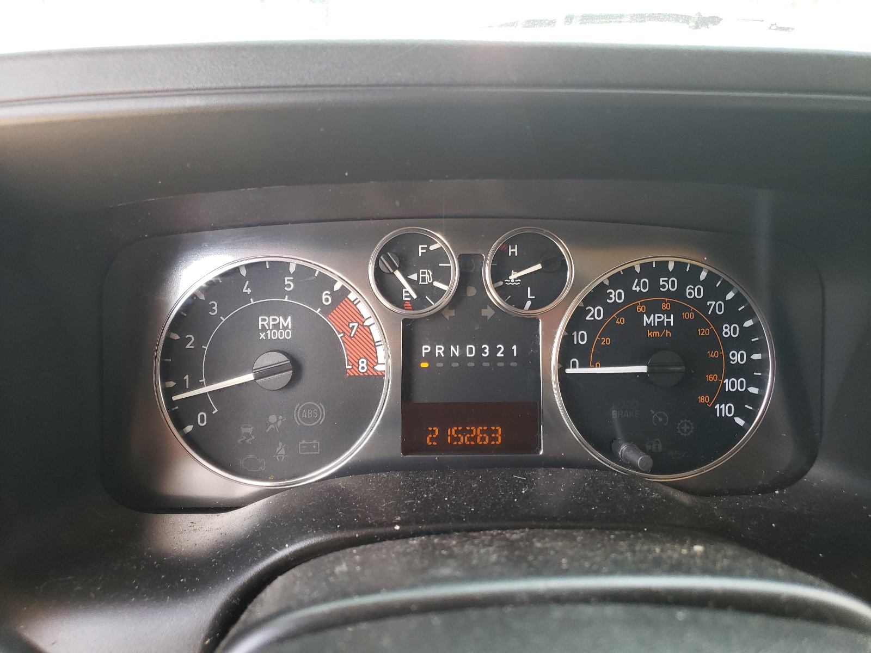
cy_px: 326
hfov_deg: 67.3
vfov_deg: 53.1
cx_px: 436
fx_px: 654
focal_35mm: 26
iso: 83
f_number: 1.5
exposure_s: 1/60.2
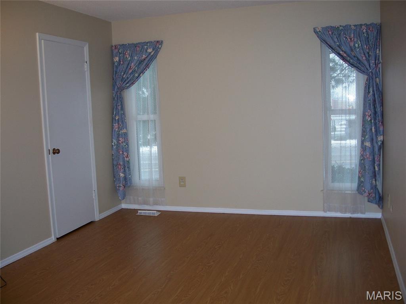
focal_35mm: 37
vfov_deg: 38.7
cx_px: 203
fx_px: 434
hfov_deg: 50.1
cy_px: 152
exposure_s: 1/60
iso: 125
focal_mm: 7.8
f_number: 2.8
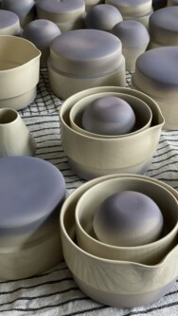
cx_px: 103
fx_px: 502
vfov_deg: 34.9
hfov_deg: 20.1
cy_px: 156
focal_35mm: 60
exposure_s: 1/122
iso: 250
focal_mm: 6
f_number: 2
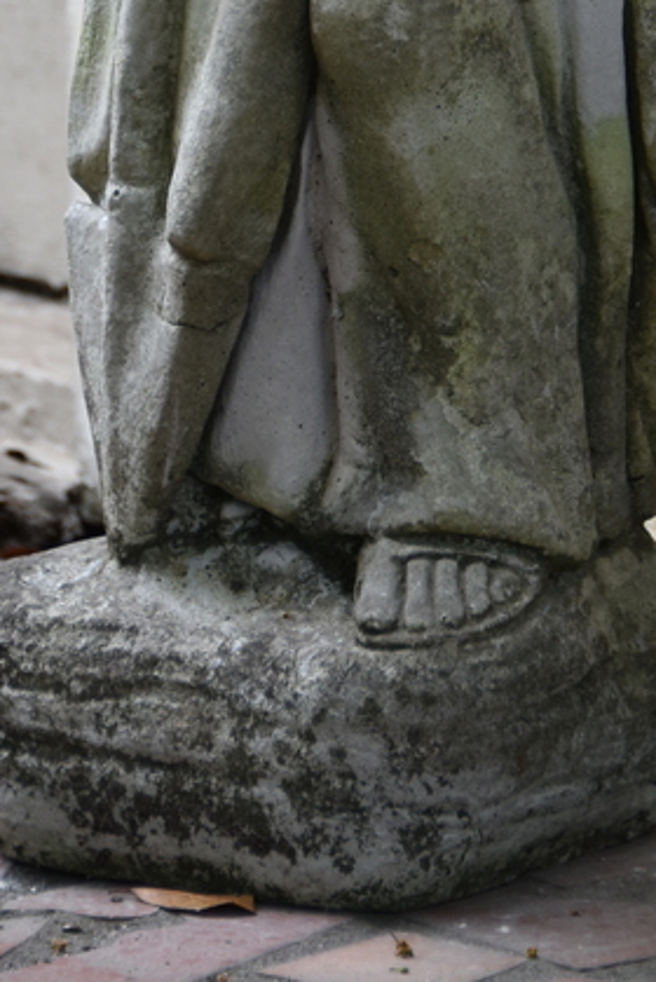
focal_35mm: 443
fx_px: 12088
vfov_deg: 4.6
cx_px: 445
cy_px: -255
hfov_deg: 3.1
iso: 360
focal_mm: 145
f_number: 5.6
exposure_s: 1/320
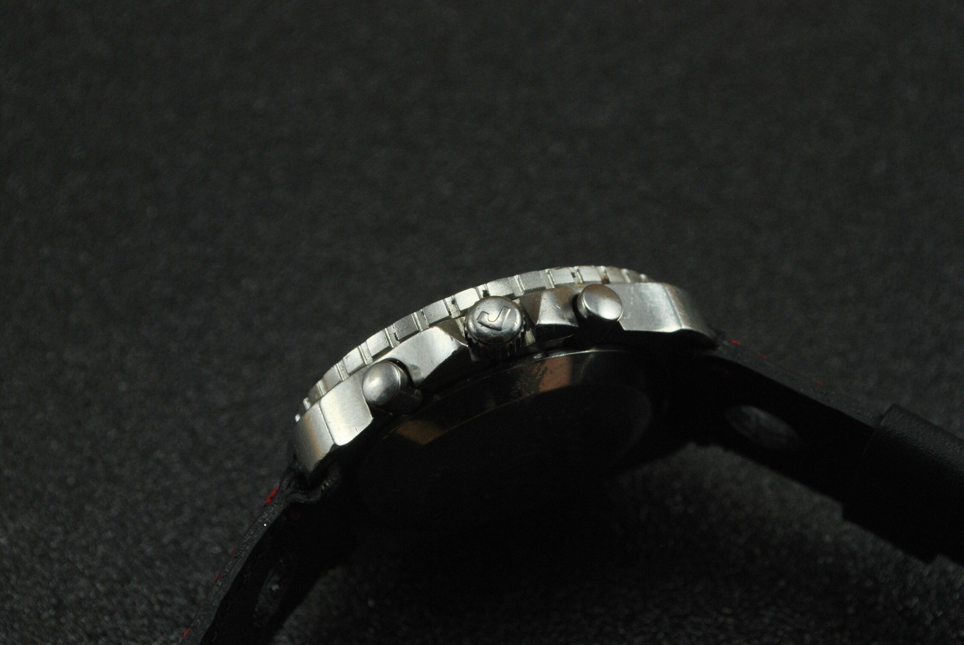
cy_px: 322
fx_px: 2212
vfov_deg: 16.6
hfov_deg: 24.6
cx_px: 482
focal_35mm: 82
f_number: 9
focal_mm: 55
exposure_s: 1/125
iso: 400
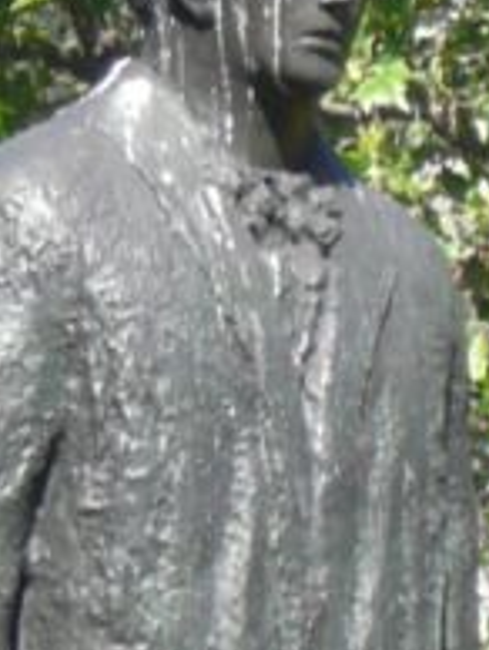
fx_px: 17704
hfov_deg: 1.6
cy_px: 298
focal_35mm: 942
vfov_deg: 2.1
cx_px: 372
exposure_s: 1/200
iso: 100
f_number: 4.7
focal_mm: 19.5
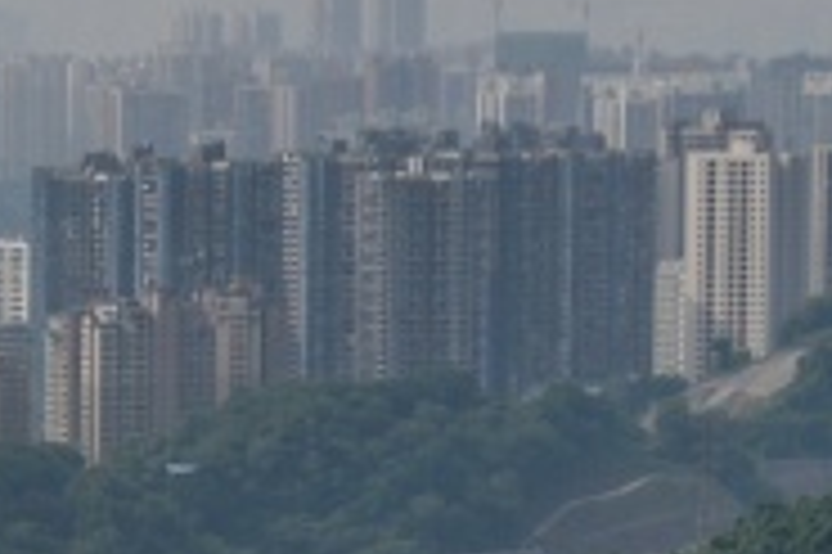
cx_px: -94
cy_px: 714
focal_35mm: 325
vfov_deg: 4.2
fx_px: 7504
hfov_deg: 6.3
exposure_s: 1/400
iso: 100
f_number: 8
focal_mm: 50
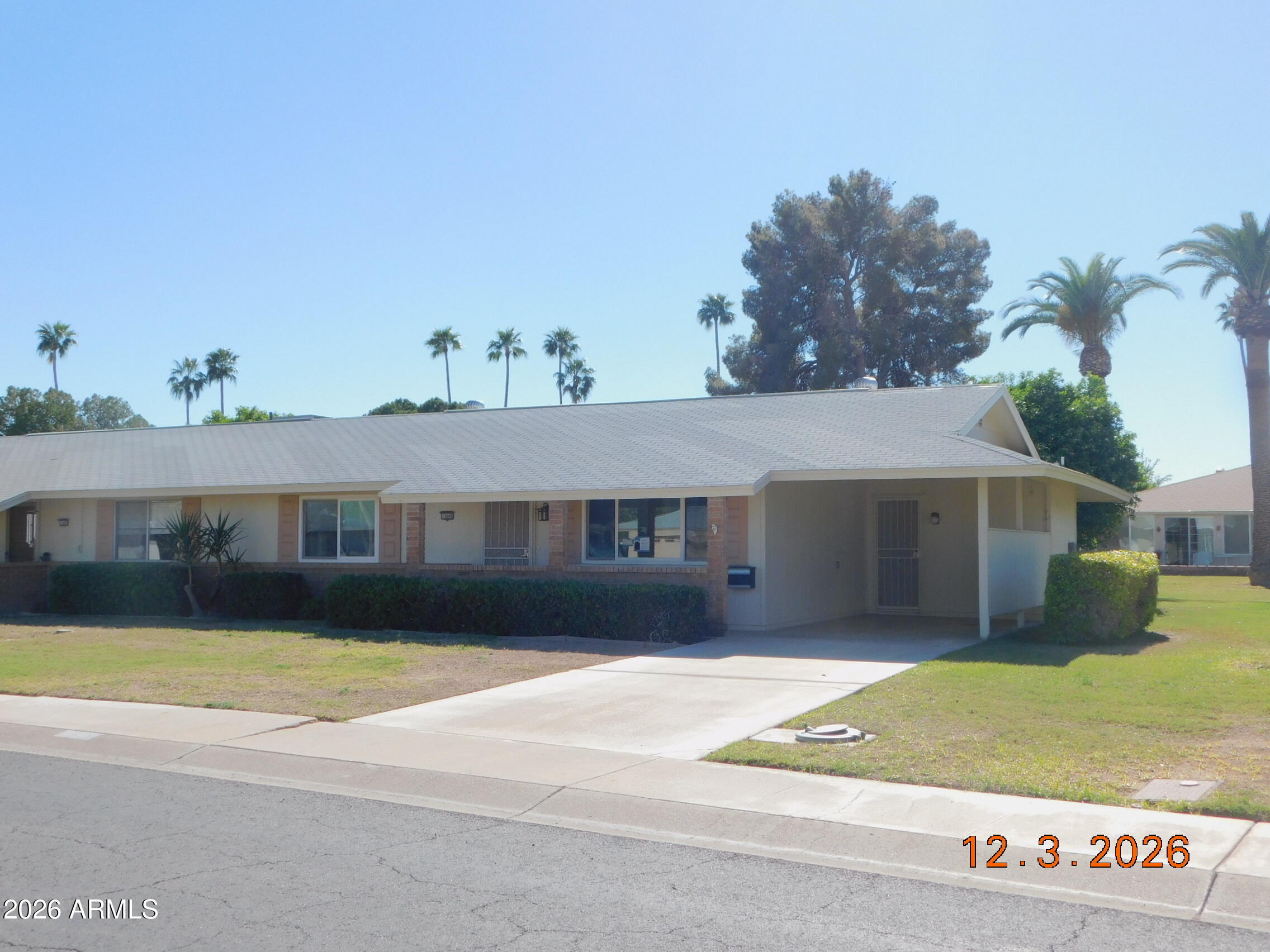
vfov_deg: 39.7
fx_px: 1321
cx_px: 635
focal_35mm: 36
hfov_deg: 51.4
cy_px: 476
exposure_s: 1/1000
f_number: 3.5
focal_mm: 6.3
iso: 125
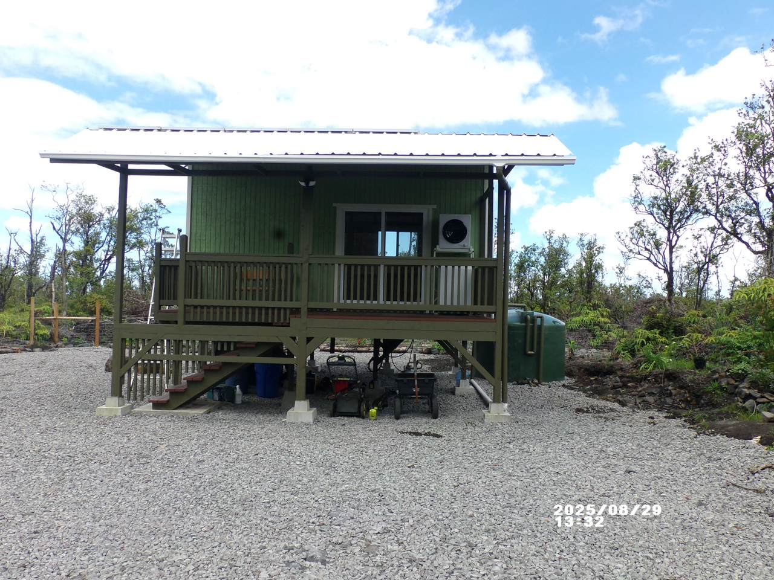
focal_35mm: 26
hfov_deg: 67.3
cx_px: 387
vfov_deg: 53.1
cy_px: 290
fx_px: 581
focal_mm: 4.7
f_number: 7.52
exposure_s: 1/150
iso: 100
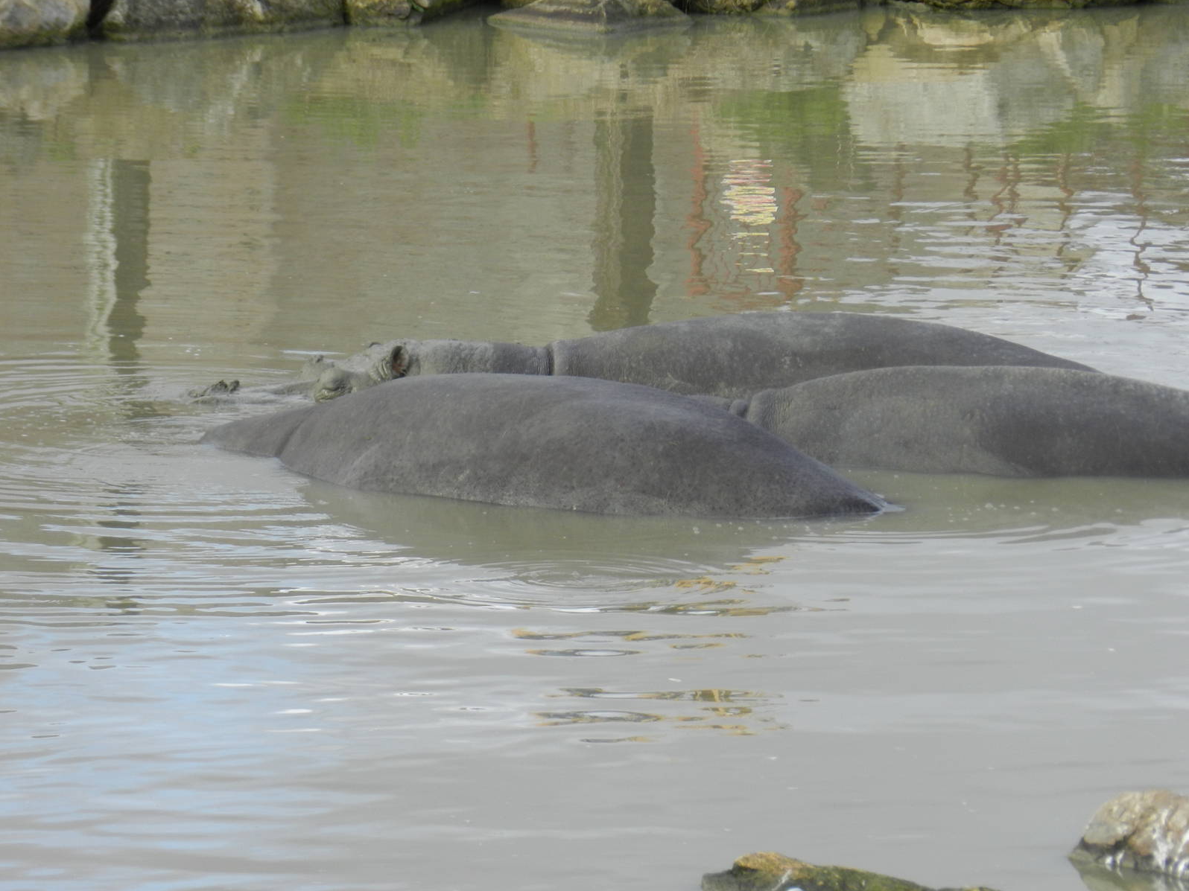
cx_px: 595
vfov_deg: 4.0
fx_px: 12812
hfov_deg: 5.3
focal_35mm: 373
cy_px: 445
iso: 160
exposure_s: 1/250
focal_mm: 66.1
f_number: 5.6
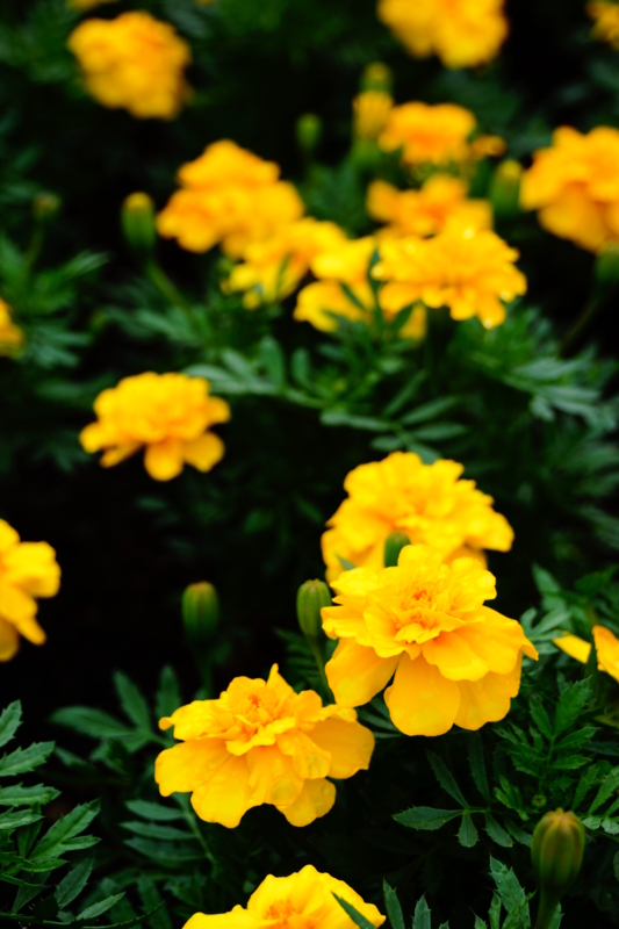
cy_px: 464
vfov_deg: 23.1
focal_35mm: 88
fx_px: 2270
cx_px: 310
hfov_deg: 15.5
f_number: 5.6
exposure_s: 1/200
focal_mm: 59
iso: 100
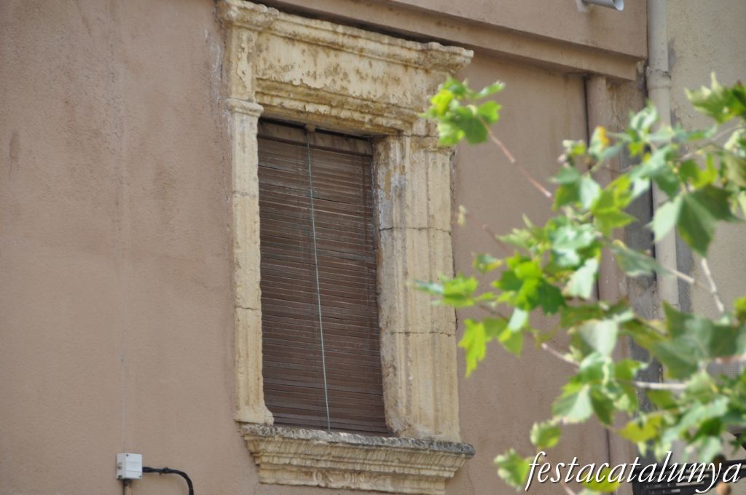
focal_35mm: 202
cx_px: 373
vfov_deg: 6.8
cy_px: 248
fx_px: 4191
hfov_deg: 10.2
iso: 500
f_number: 5.6
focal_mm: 135
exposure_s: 1/640
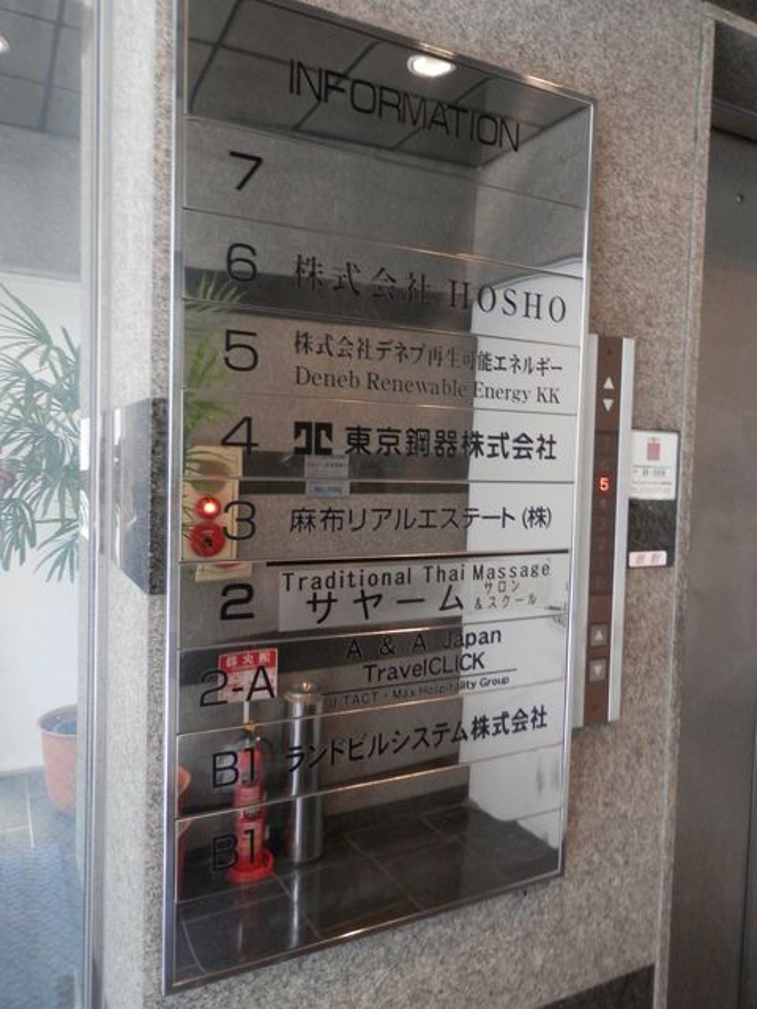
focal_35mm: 25
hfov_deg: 54.9
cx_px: 378
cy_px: 504
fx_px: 729
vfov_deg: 69.4
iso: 200
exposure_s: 1/20
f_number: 3
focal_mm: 4.5
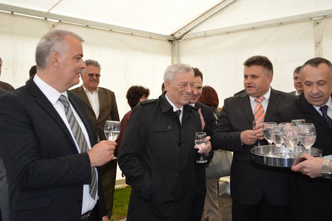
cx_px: 166
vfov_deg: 36.8
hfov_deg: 53.2
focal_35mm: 36
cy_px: 110
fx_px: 332
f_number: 4
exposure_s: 1/60
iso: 1000
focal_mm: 24
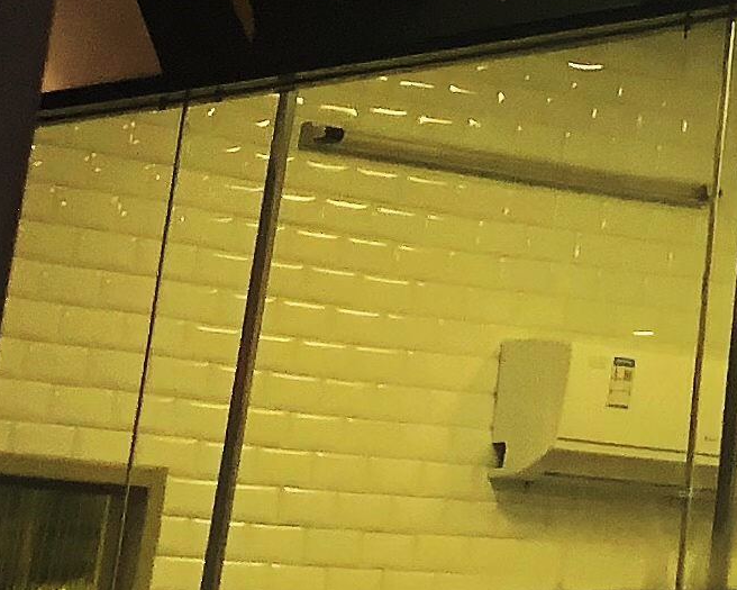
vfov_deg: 8.4
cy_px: -836
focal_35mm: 168
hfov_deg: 10.5
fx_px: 3665
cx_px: 1467
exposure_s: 1/120
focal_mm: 4
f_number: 1.8
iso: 160
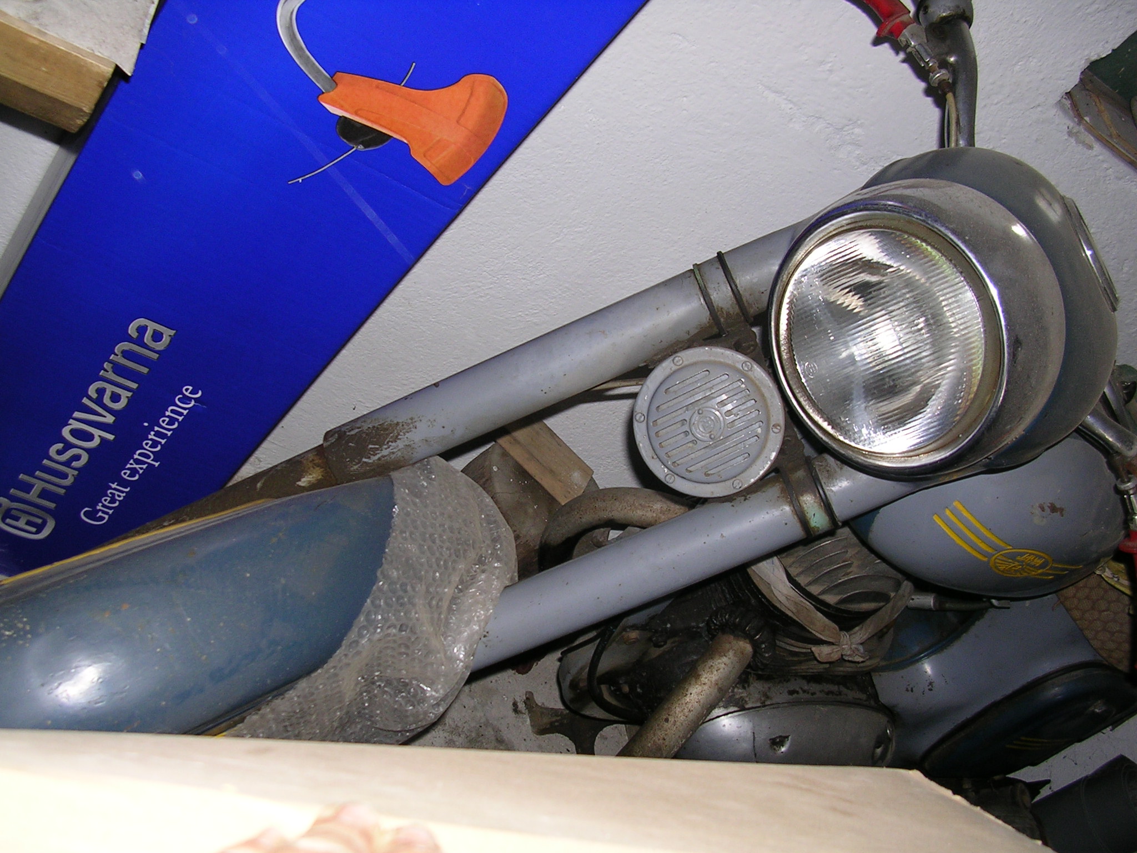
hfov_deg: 49.0
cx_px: 568
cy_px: 426
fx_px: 1248
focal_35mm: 38
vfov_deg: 37.7
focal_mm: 5.8
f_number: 2.8
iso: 50
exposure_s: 1/60.1
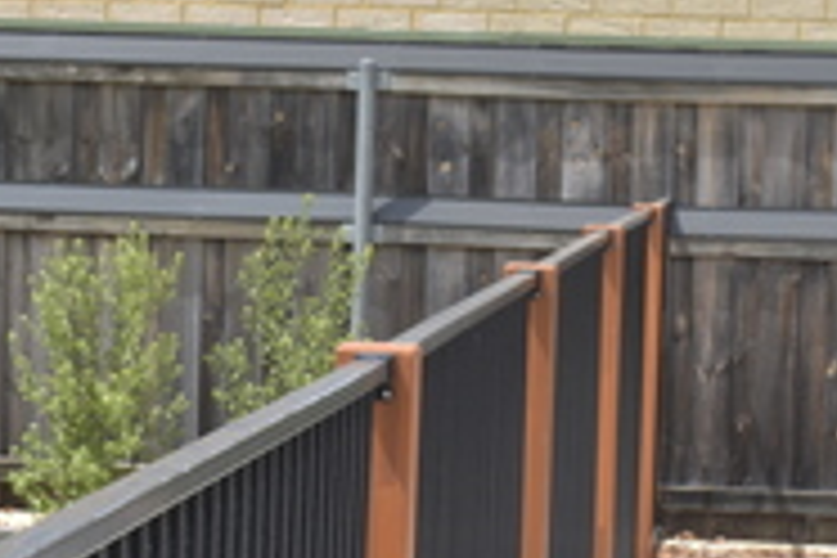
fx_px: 3794
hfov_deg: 12.6
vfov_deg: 8.4
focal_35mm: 163
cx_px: 513
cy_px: 508
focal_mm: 45
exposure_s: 1/100
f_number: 16
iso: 100
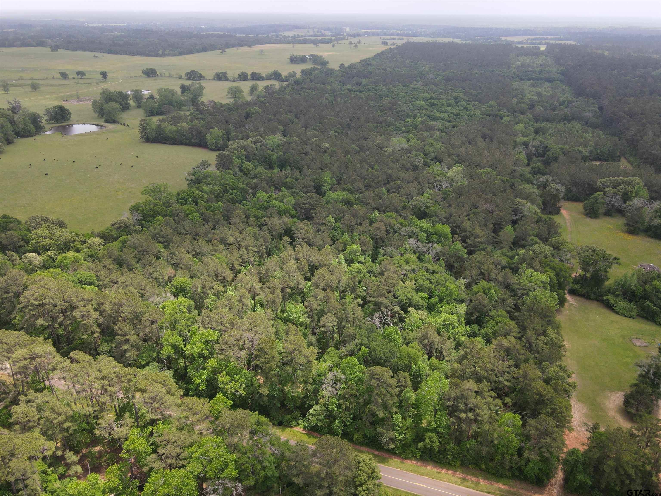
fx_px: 458
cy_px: 248
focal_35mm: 24
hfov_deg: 71.6
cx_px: 330
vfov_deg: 56.8
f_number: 2.8
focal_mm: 4.5
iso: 100
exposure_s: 1/240
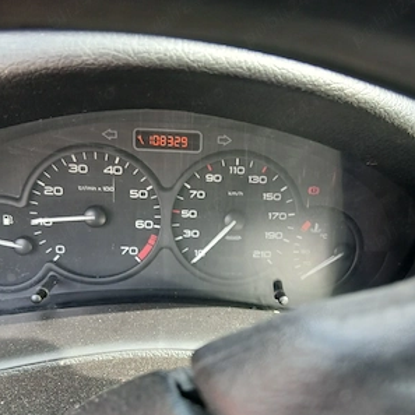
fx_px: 420
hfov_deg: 52.5
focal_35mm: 31
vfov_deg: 52.2
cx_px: 207
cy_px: 246
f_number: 1.8
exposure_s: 1/50.3
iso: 80
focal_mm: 3.98
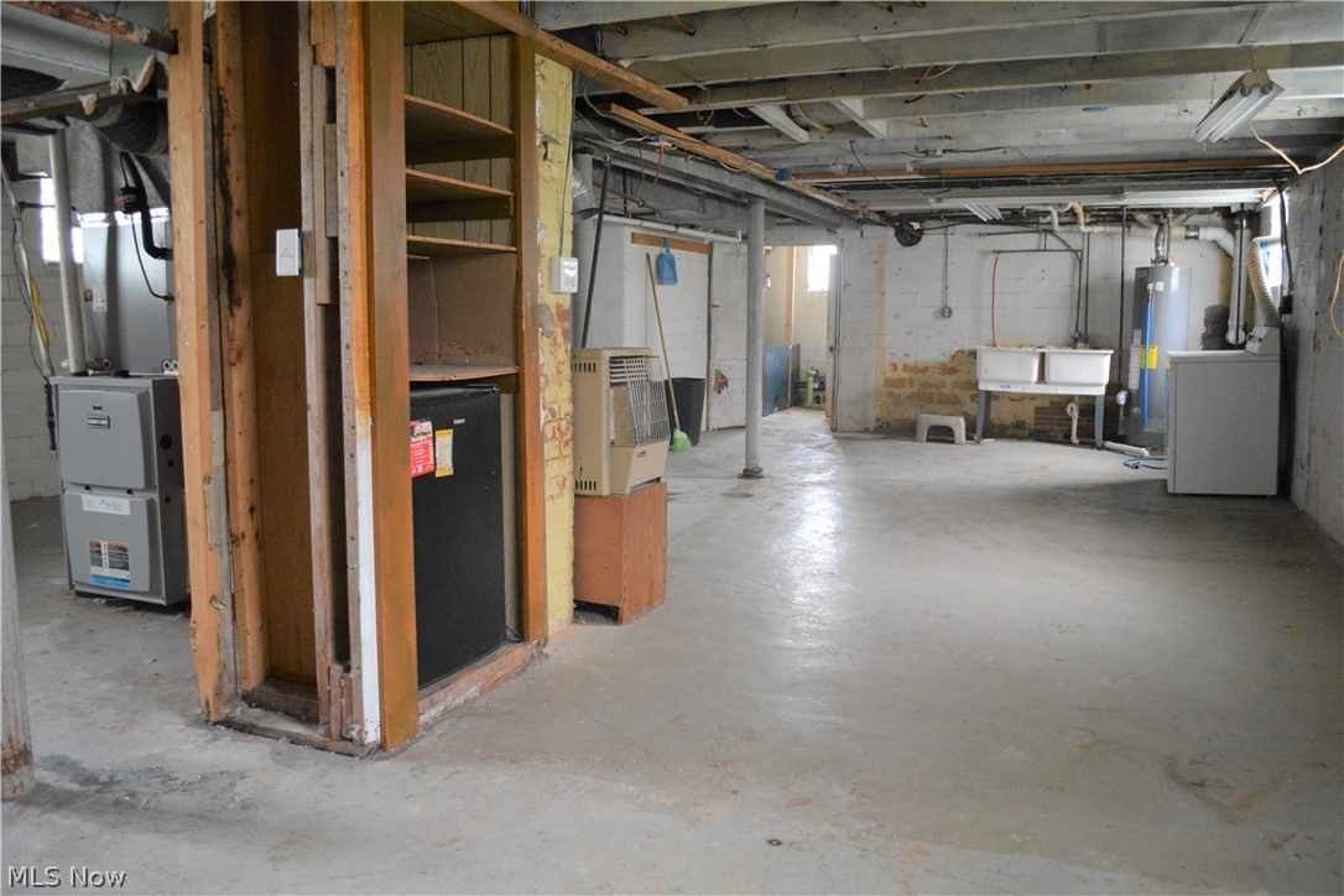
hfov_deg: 67.4
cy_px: 448
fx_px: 1008
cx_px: 672
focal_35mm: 27
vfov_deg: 47.9
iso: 3200
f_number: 3.5
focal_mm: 18
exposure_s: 1/30
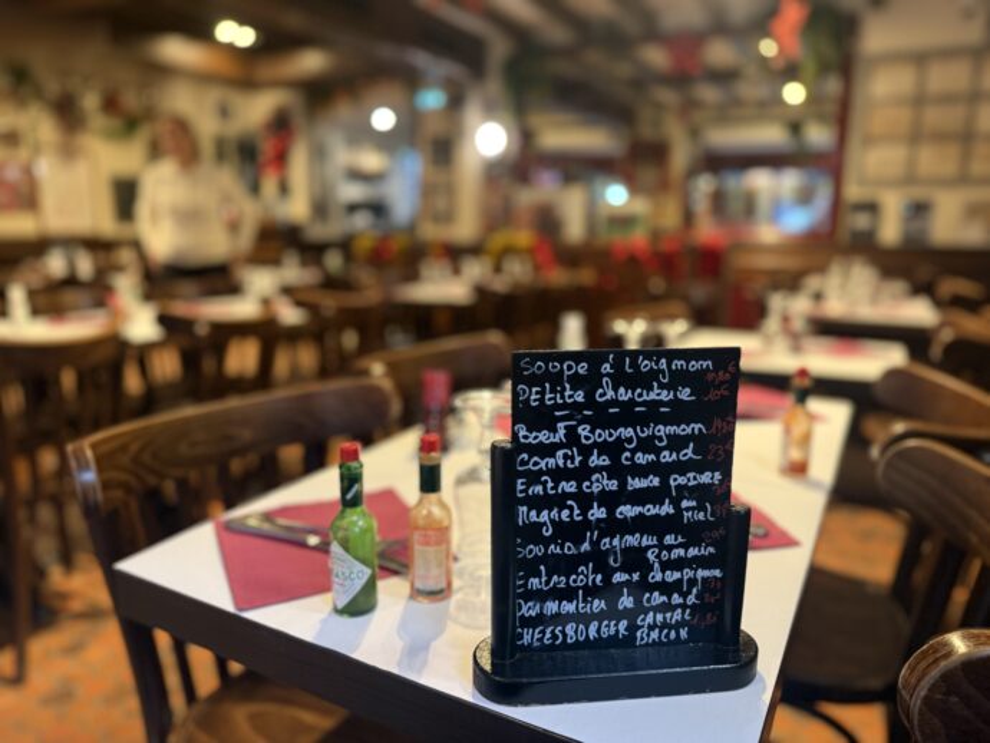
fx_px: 687
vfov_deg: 56.8
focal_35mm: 24
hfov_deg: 71.6
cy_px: 372
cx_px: 495
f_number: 1.78
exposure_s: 1/50
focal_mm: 6.76
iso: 250
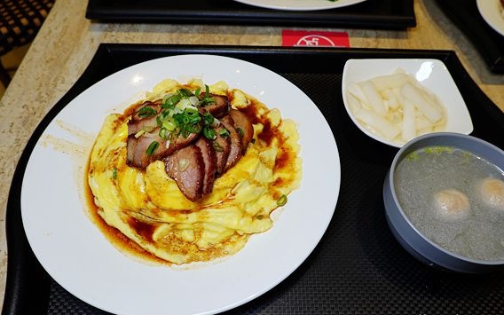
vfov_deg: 44.5
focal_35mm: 28
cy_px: 165
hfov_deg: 66.4
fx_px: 385
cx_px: 267
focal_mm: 9
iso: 125
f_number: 2.8
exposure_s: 1/80
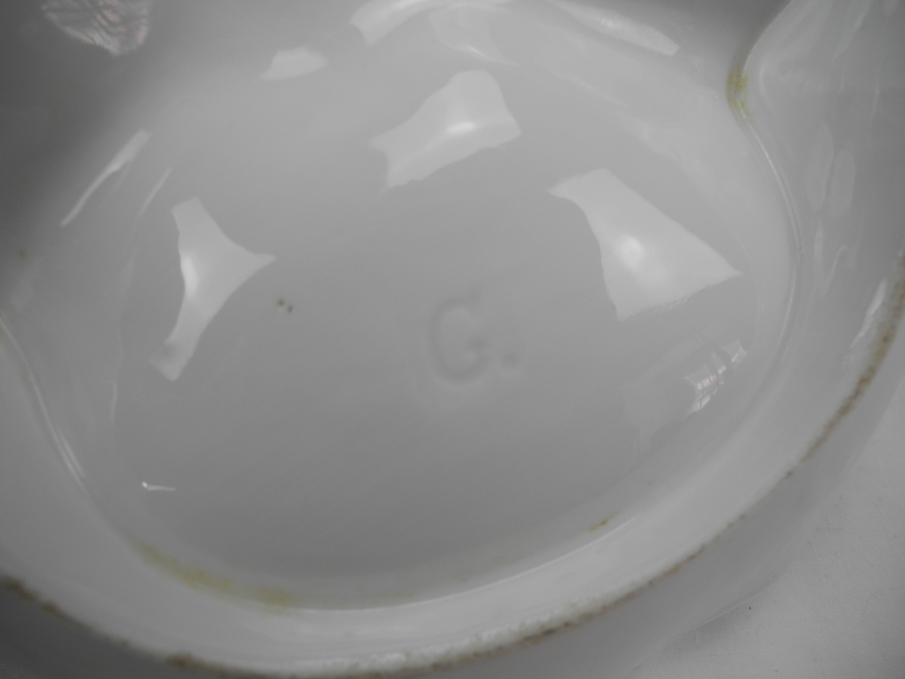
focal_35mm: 28
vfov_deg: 49.7
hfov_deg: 63.4
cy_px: 340
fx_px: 732
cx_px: 452
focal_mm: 6
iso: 100
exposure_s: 1/207
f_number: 2.8
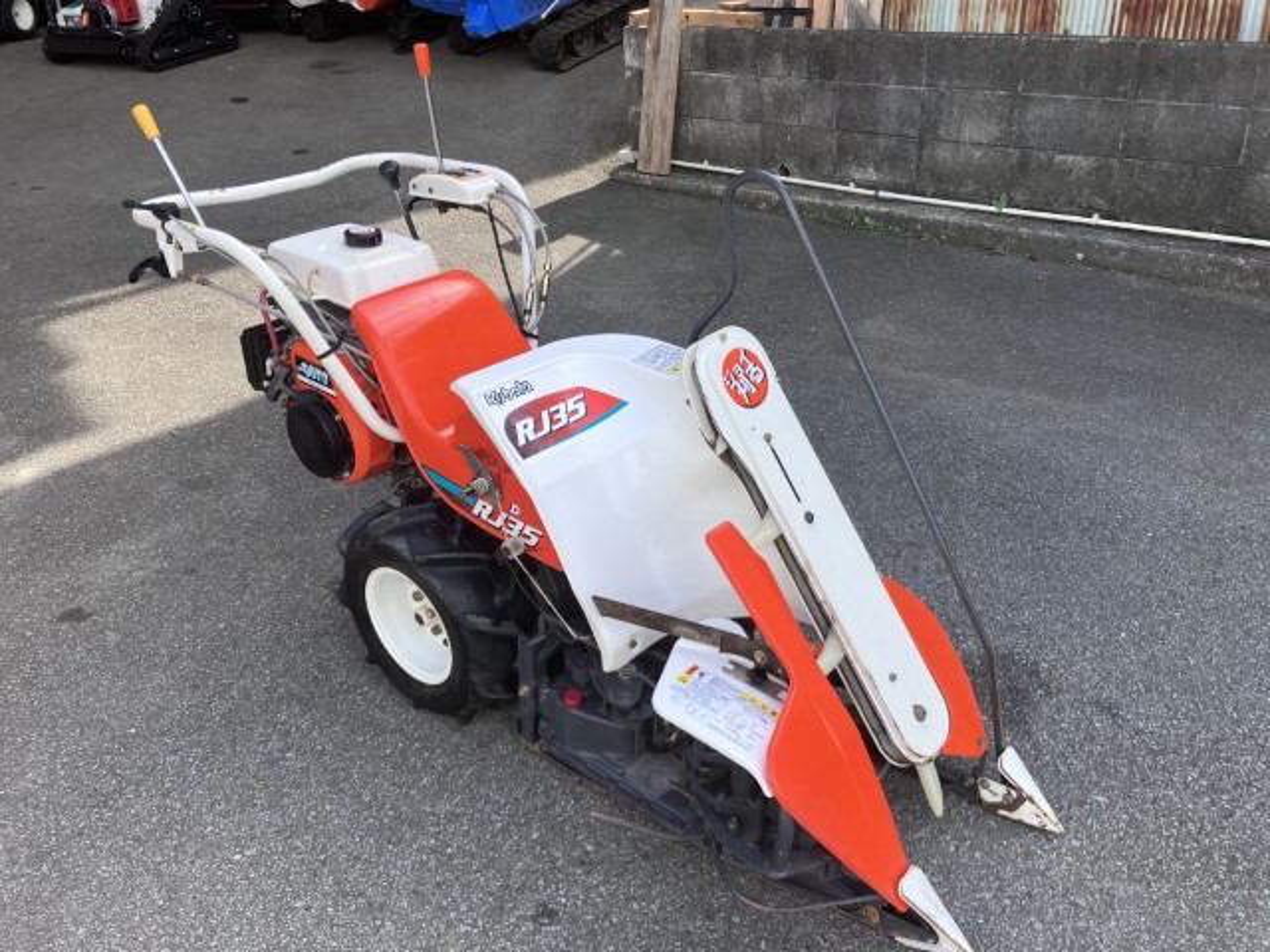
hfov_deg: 63.4
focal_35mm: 28
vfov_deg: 49.7
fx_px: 1027
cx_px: 635
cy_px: 476
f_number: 1.8
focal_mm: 3.99
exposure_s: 1/430
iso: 32
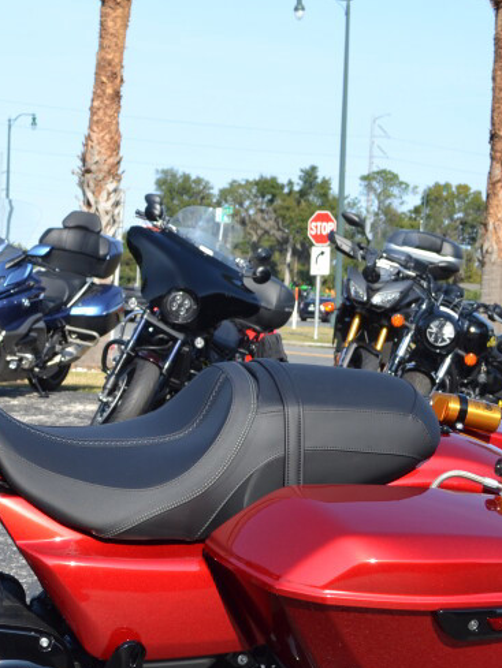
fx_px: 1778
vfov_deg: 21.2
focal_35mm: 92
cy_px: 489
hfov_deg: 15.6
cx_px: -71
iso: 100
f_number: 7.1
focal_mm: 26
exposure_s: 1/200
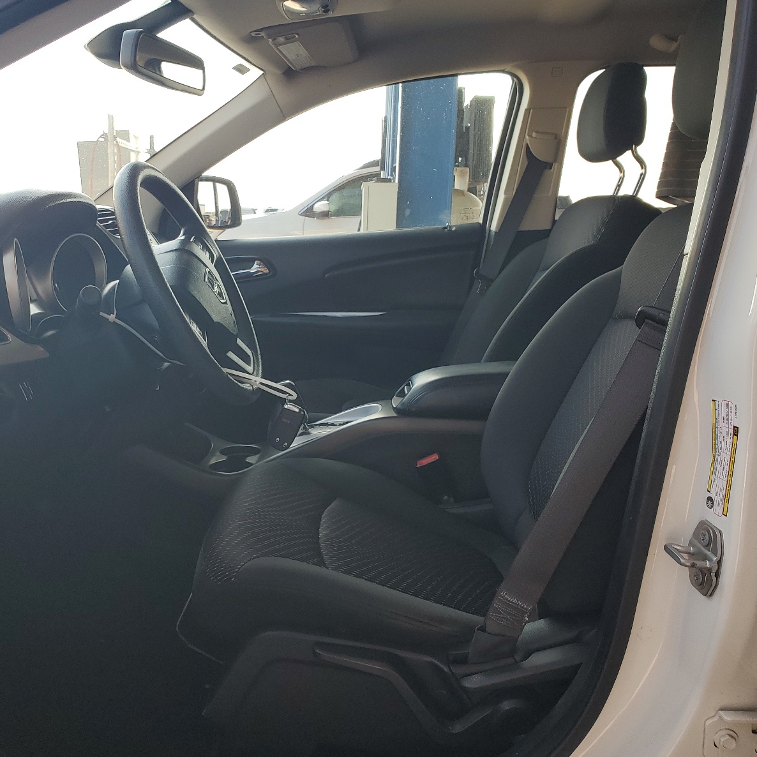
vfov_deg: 52.5
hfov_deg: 52.4
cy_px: 378
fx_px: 767
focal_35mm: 31
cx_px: 335
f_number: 1.5
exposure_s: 1/233
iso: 50
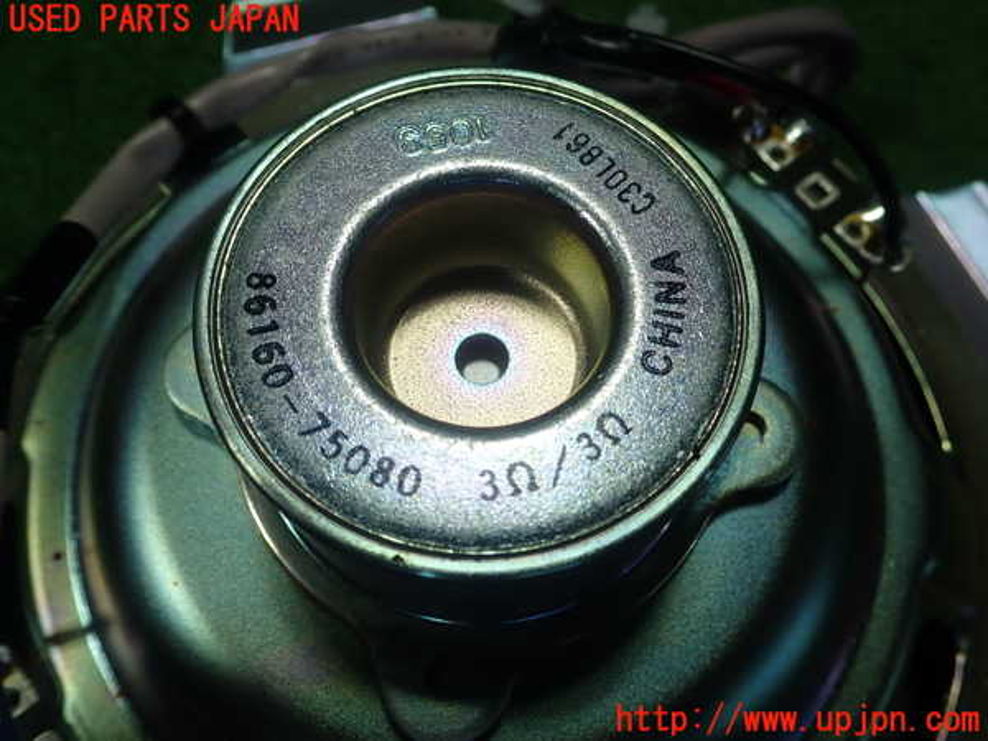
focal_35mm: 30
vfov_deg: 46.8
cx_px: 494
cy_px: 370
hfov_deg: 60.0
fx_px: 856
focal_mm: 5.5
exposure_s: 1/160
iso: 100
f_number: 3.2
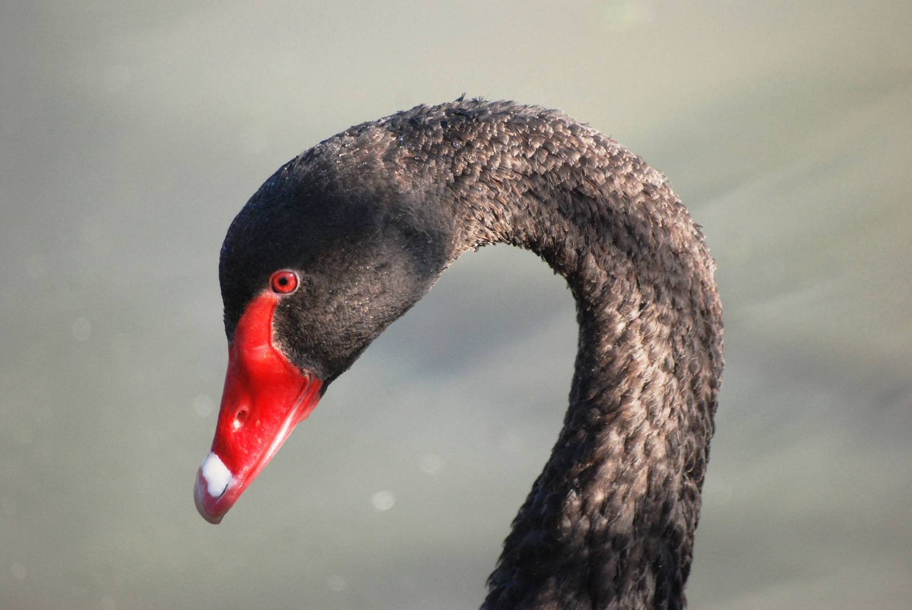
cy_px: 305
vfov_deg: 3.4
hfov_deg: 5.1
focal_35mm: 405
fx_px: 10272
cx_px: 456
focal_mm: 270
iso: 1000
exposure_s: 1/1000
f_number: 5.6
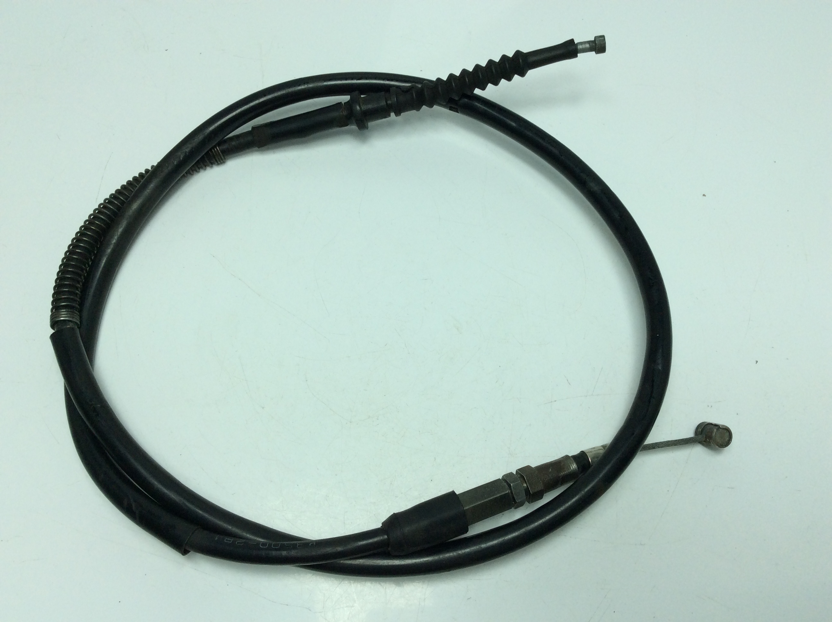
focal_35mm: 32
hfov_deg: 56.9
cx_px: 416
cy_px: 311
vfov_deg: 44.1
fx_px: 768
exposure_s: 1/572
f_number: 2.4
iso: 32
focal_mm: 3.3
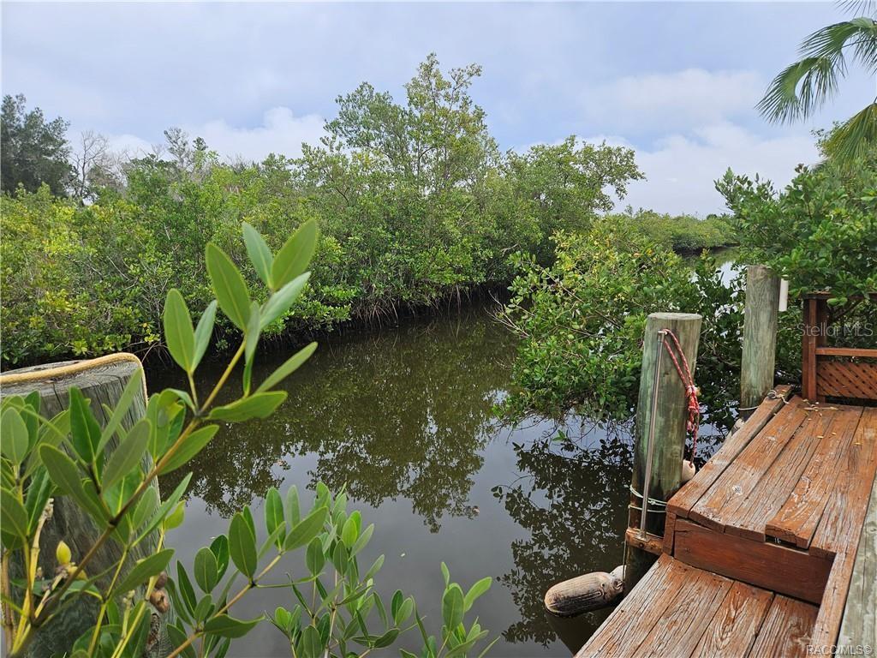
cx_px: 438
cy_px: 329
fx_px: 583
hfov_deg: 73.9
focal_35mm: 23
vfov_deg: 58.9
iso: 25
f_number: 1.8
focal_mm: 5.4
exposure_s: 1/539
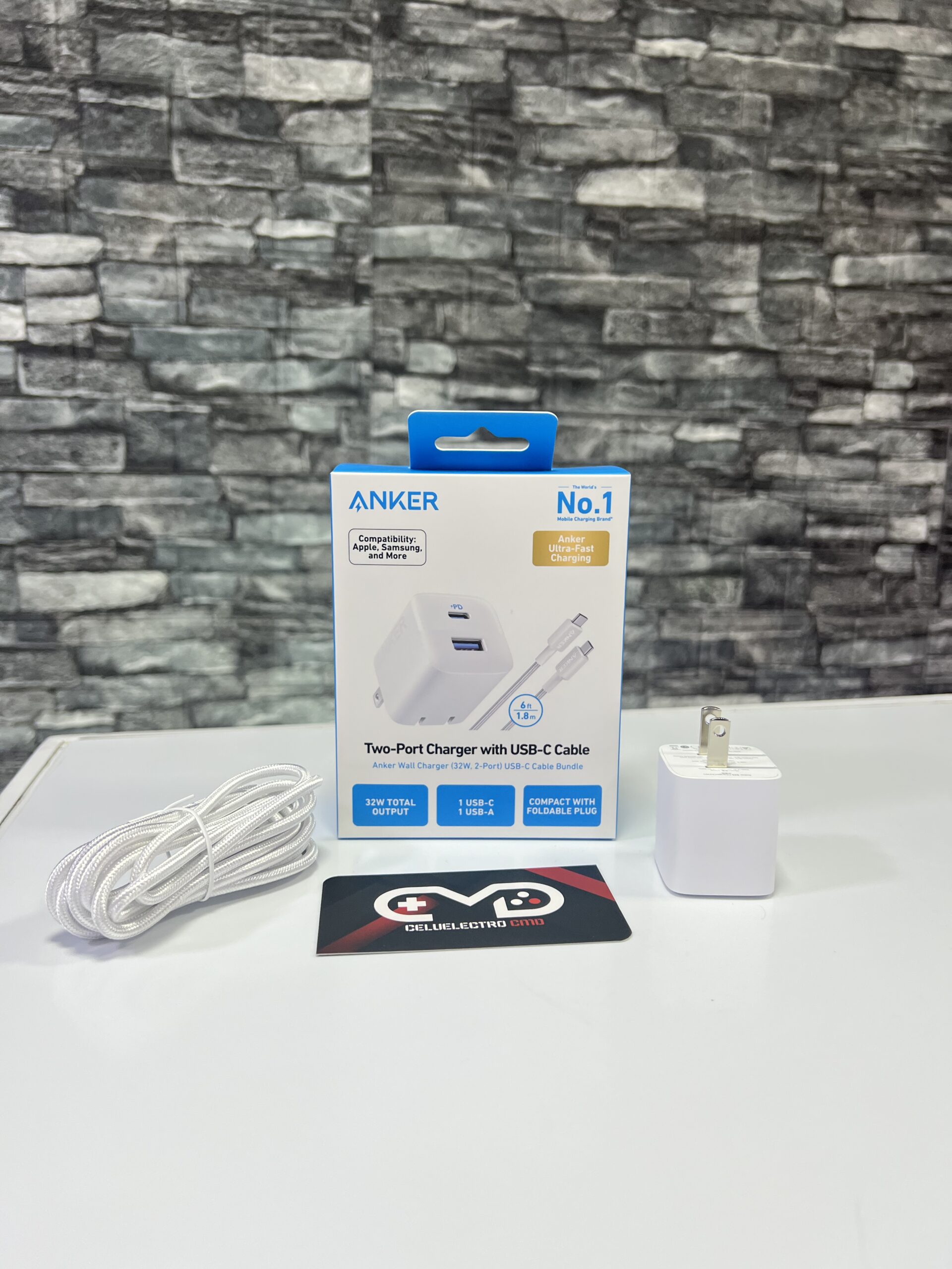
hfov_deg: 53.1
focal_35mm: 26
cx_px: 476
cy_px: 634
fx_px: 953
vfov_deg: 67.3
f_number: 1.5
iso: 100
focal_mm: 5.7
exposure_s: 1/120
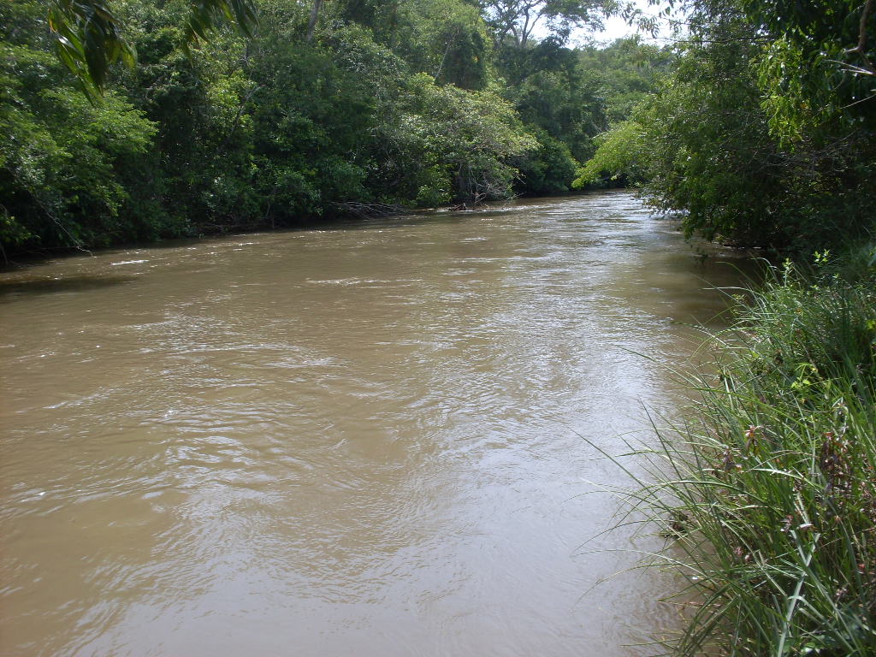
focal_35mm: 38
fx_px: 962
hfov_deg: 49.0
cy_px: 328
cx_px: 438
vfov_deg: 37.7
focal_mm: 6.3
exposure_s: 1/125
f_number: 8.4
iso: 80
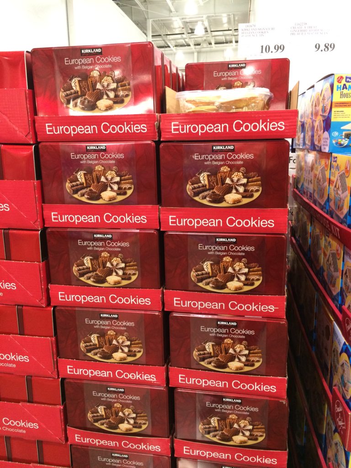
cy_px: 234
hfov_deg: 48.2
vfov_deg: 61.7
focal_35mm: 29
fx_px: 392
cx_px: 176
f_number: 2.2
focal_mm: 4.15
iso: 160
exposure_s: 1/30
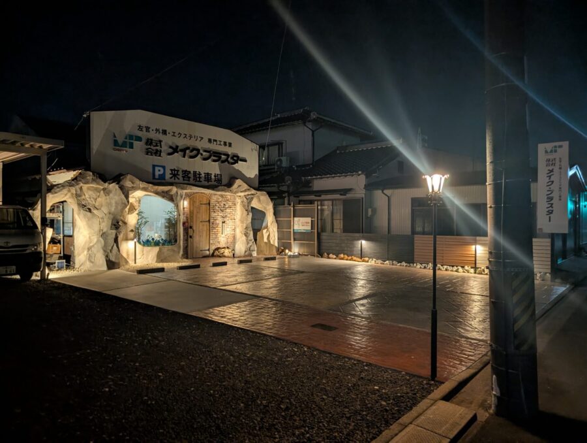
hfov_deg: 71.5
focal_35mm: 24
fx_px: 408
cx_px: 294
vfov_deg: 57.0
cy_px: 222
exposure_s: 1/12
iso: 257
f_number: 1.68
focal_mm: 6.9
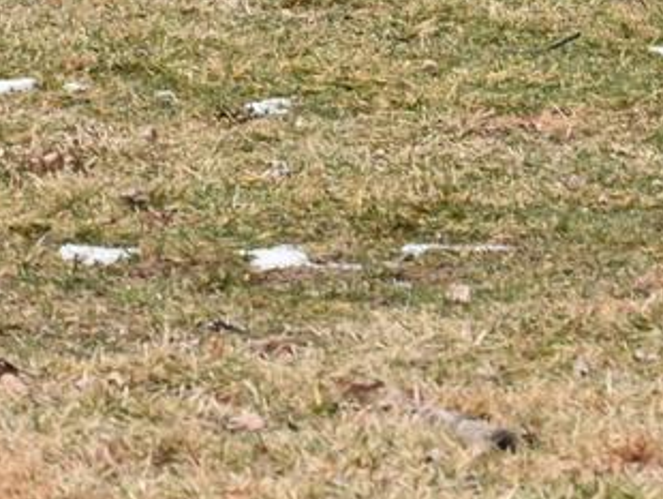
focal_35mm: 476
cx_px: 952
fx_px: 9124
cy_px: -487
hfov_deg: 4.1
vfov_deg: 3.1
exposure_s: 1/200
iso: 125
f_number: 6.3
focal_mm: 50
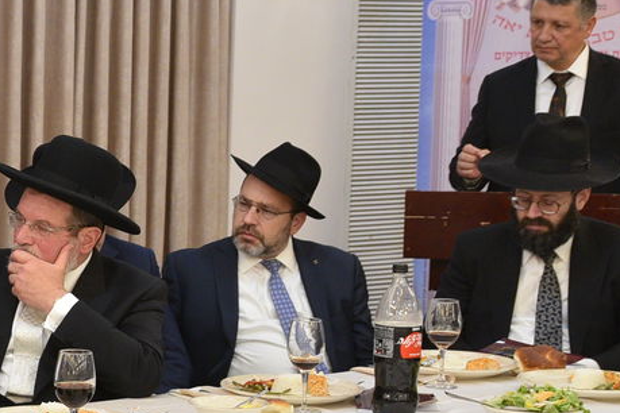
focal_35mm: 128
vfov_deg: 10.7
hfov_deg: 15.2
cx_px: -213
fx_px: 2204
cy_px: 292
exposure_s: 1/80
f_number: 5
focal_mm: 42
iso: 2000
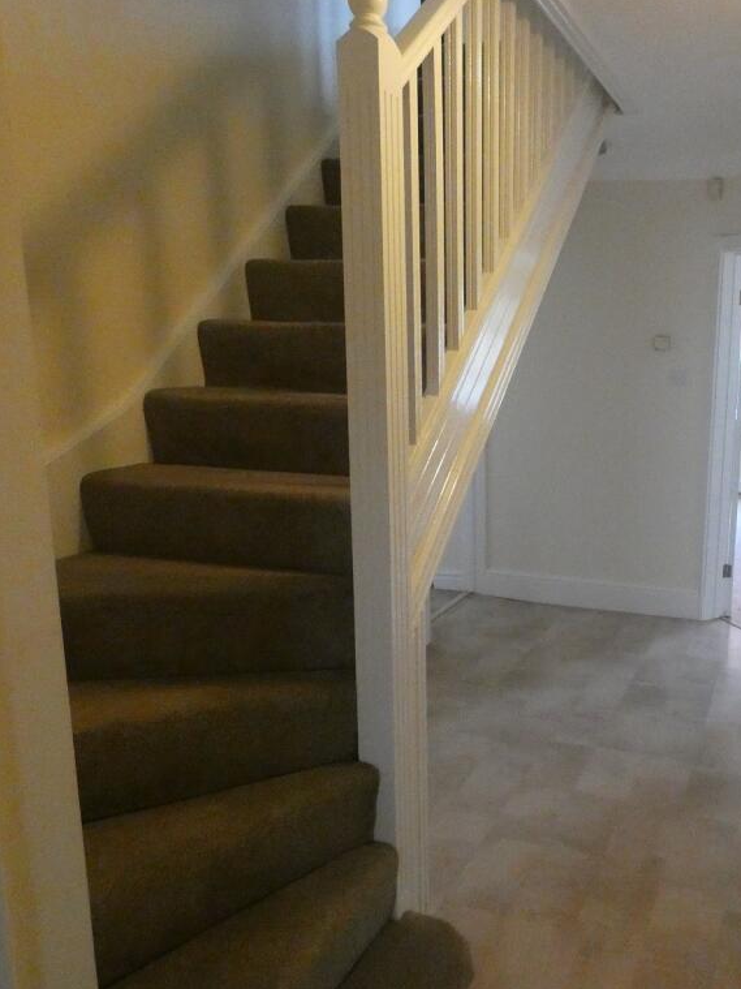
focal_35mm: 27
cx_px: 603
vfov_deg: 65.3
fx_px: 771
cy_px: 493
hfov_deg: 48.2
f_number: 2.8
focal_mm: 3.6
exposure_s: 1/60
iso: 1600
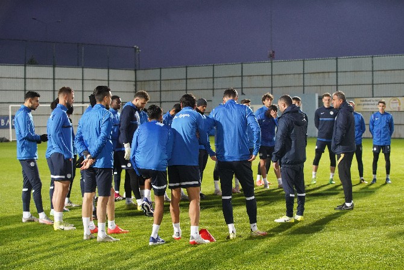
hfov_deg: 28.8
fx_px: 786
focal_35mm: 70
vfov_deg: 19.5
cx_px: 202
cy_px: 135
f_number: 4.5
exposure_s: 1/160
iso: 5000
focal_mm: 70
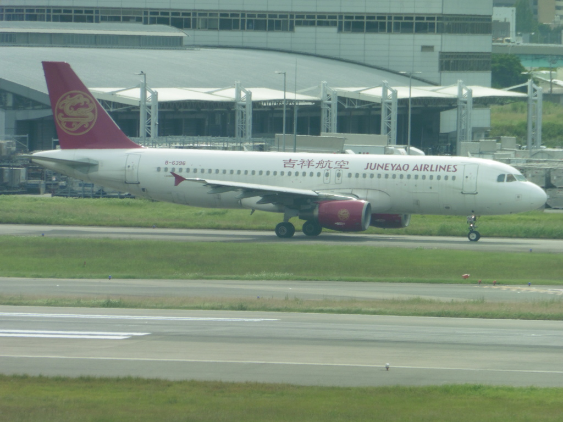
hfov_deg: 4.1
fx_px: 7807
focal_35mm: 480
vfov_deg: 3.1
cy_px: 211
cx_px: 282
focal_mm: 86
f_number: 6.4
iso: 100
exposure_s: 1/250
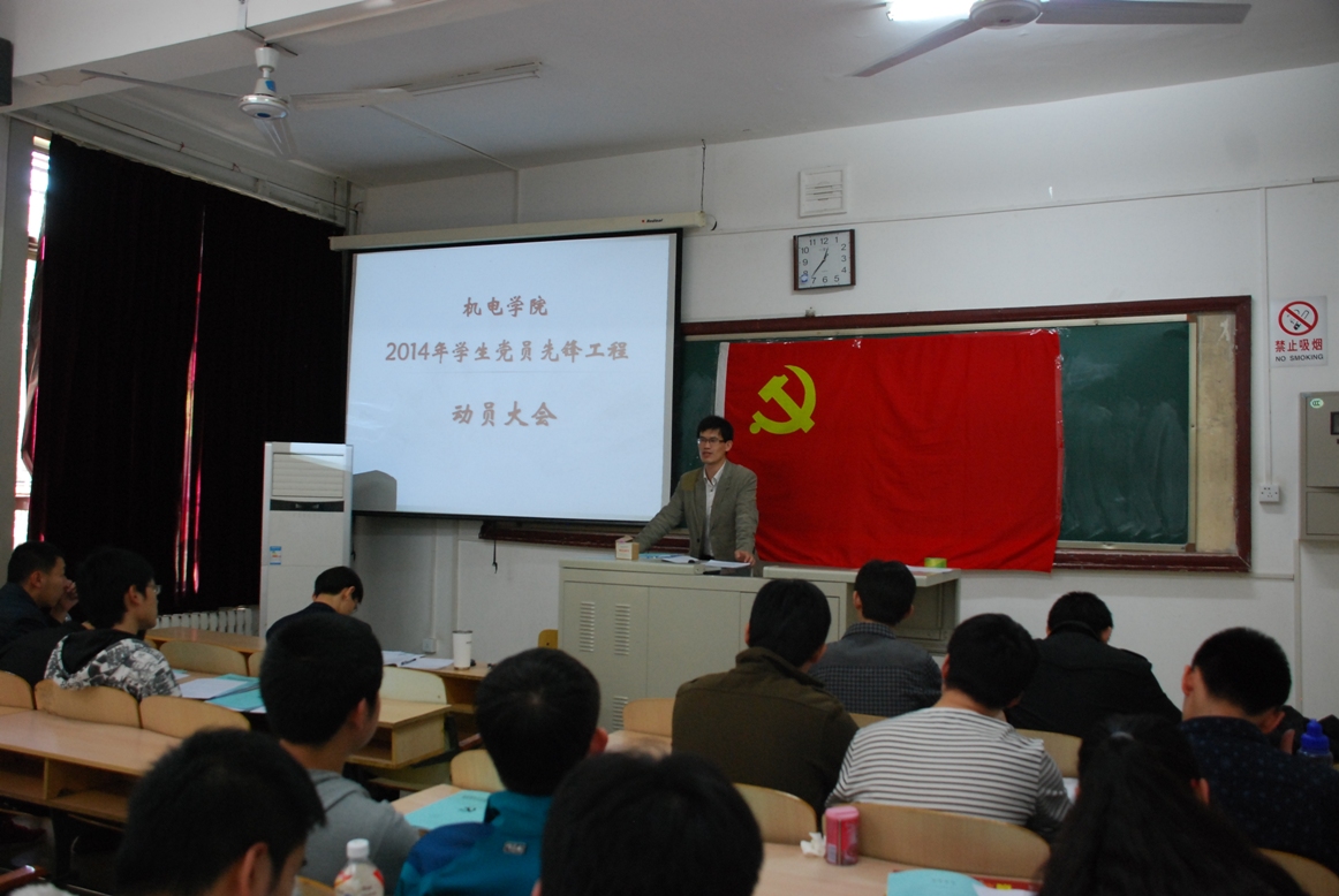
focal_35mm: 30
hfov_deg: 61.9
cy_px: 448
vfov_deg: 43.7
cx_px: 670
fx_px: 1117
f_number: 3.8
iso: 640
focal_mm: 20
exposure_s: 1/60
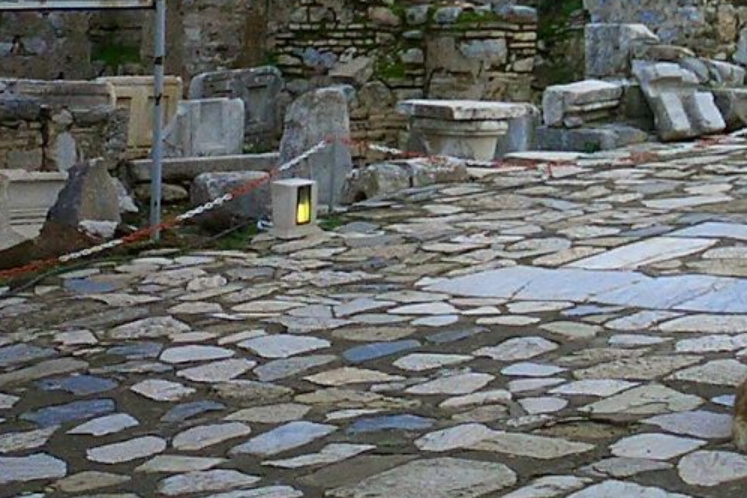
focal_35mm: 99
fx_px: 2054
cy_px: -208
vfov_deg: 13.2
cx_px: 700
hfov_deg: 20.1
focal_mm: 5.6
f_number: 3.5
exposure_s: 1/640
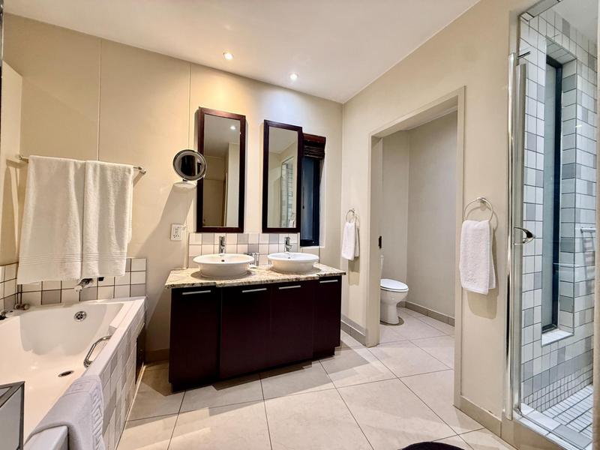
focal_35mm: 14
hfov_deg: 102.1
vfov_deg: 85.7
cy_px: 225
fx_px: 243
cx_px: 300
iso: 250
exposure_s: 1/50
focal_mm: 2.22
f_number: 2.2
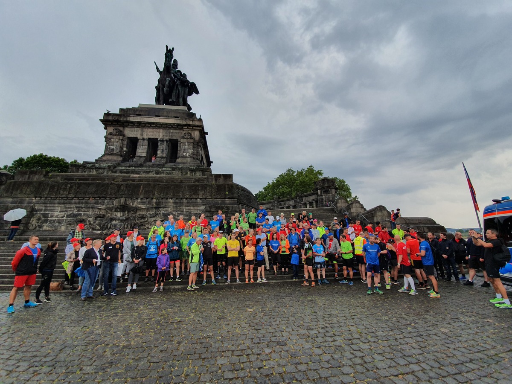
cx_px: 256
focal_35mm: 13
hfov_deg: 106.2
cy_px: 192
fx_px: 192
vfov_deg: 89.9
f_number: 2.2
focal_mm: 1.8
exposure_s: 1/186
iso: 50
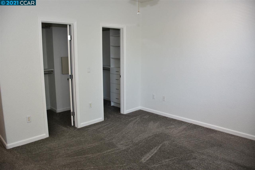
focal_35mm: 27
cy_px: 85
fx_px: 191
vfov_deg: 47.9
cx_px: 128
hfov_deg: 67.4
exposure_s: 1/60
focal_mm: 18
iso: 280
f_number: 4
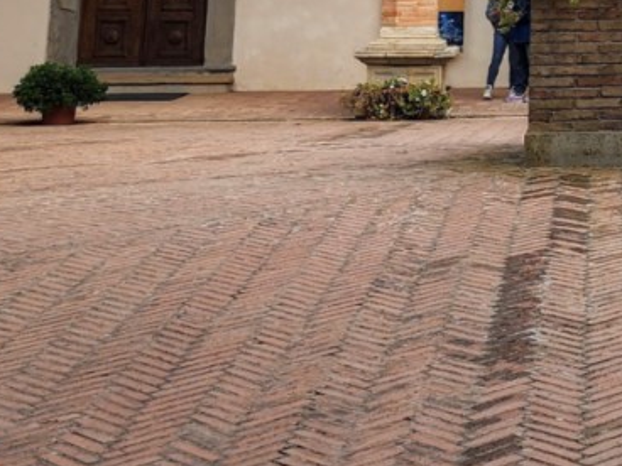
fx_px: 1797
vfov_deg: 13.3
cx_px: 707
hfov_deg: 18.8
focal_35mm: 100
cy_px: -377
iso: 12
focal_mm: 6.4
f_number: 1.8
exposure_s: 1/245
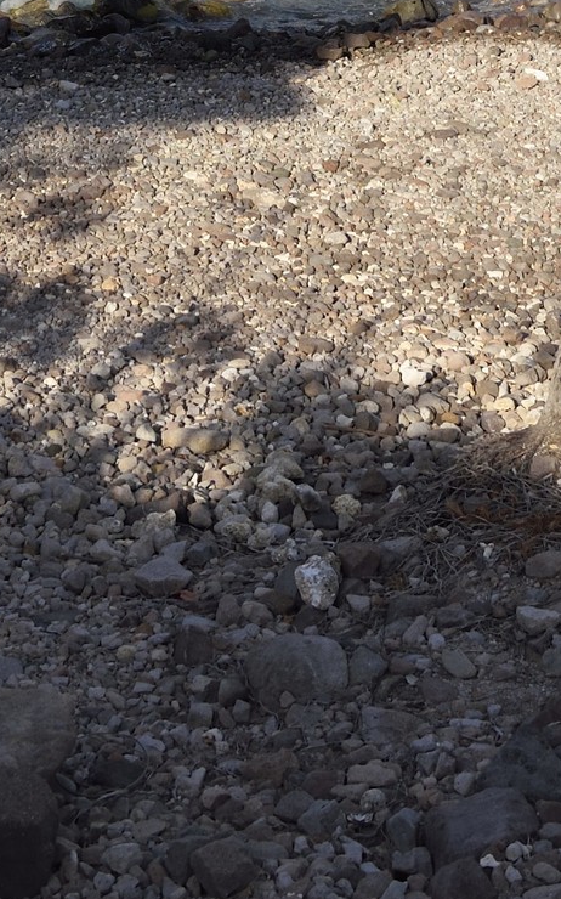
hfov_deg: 13.6
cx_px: 205
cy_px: -501
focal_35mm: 96
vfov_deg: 18.7
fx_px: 2350
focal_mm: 29
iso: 200
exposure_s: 1/320
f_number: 11
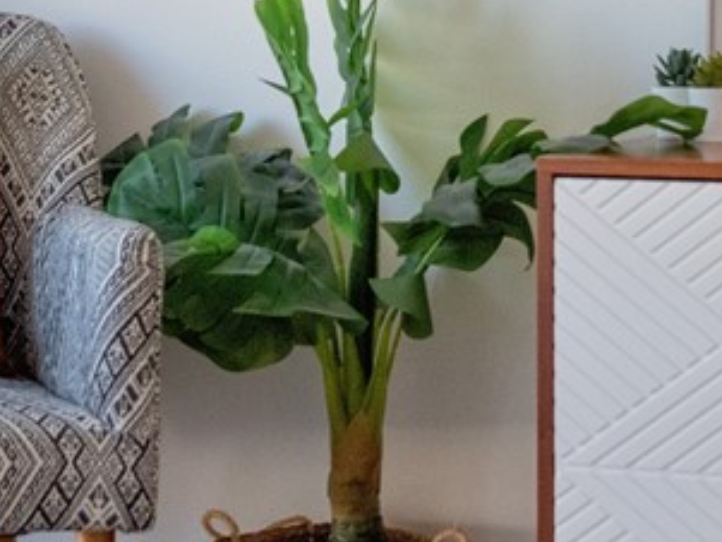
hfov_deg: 15.7
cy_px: 31
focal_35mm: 125
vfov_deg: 11.8
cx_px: 530
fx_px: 2608
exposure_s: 1/1600
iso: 1600
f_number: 4
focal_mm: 24
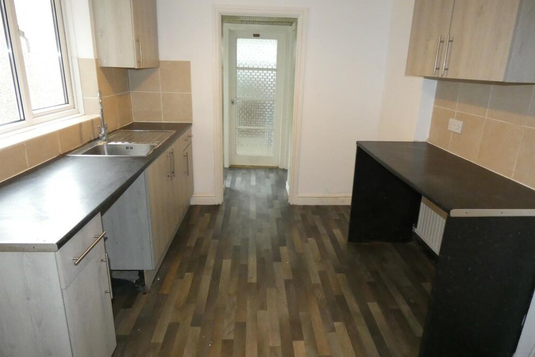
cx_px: 268
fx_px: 312
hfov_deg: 81.2
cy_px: 157
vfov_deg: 59.3
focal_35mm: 21
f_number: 2.8
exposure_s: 1/60
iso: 800
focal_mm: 3.6
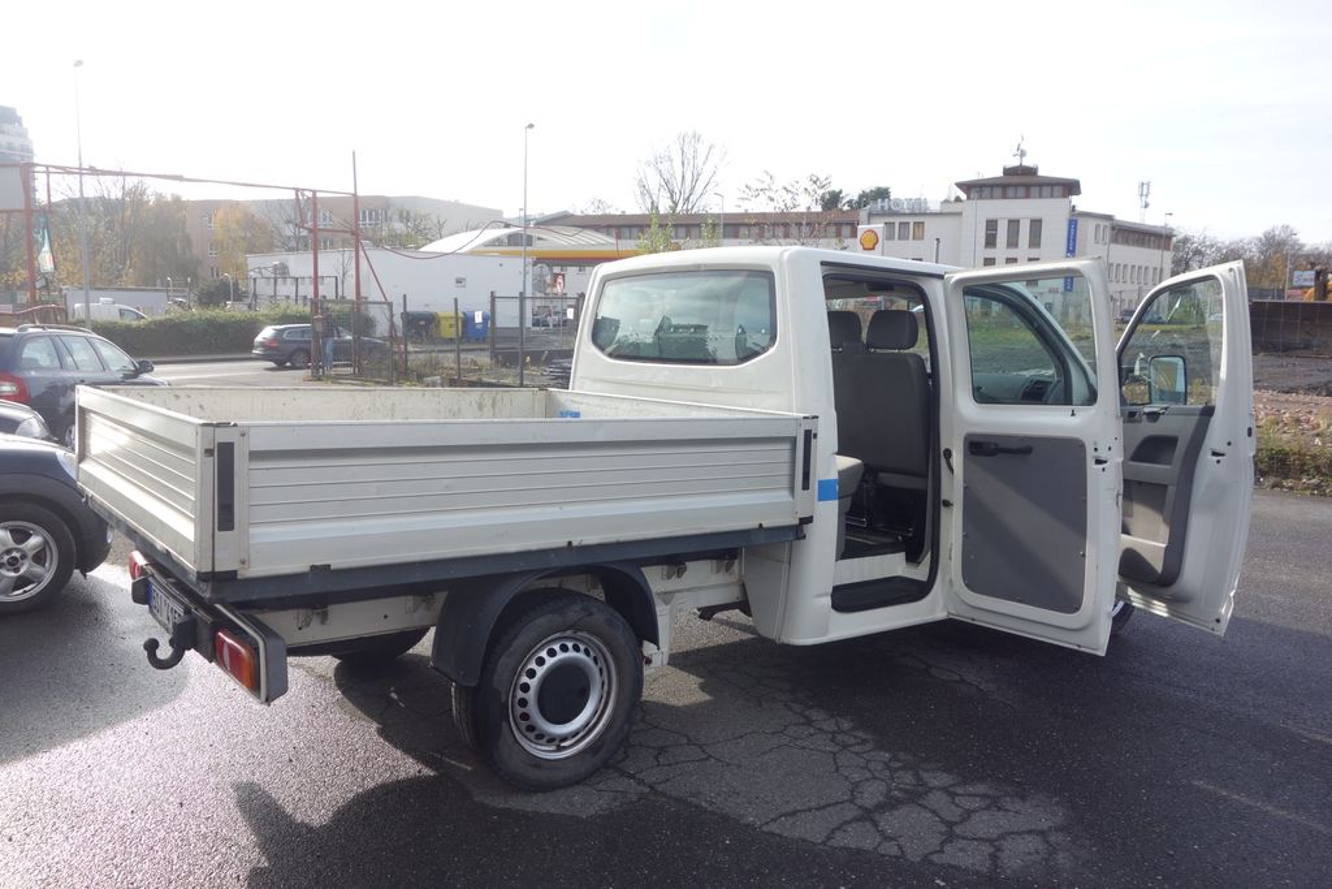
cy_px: 444
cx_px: 666
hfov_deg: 65.5
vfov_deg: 46.4
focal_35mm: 28
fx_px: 1036
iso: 125
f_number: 5.6
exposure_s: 1/200
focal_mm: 10.4
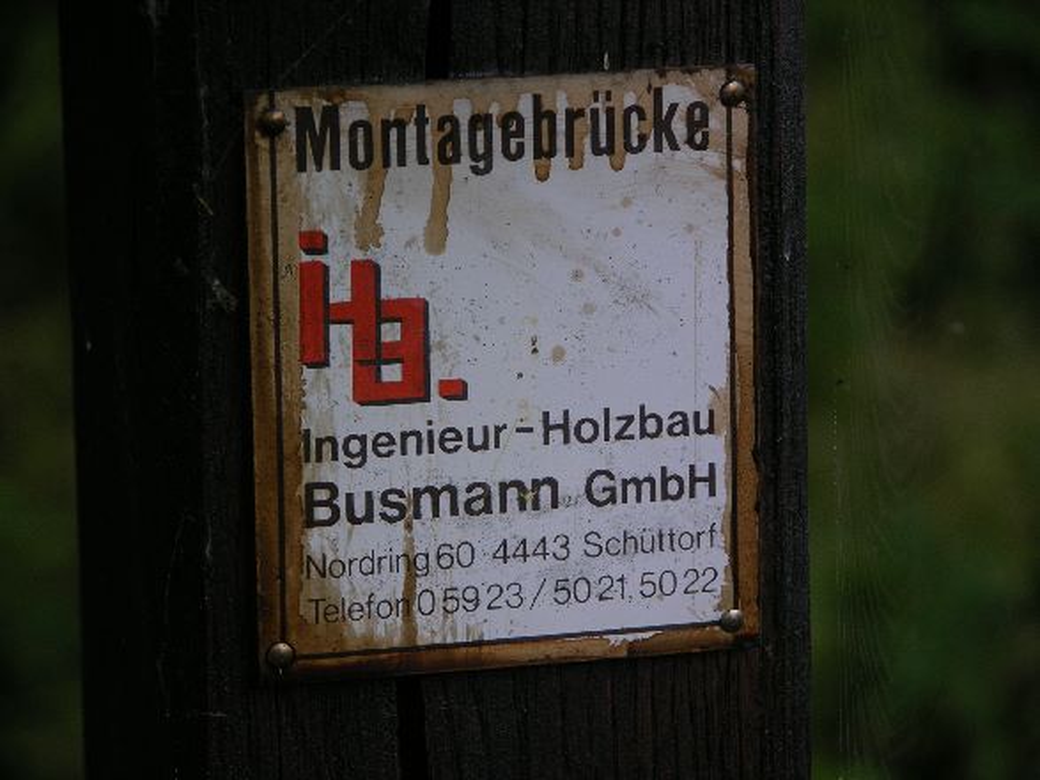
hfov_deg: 9.4
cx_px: 520
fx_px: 6308
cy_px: 390
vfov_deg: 7.1
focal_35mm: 210
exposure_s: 1/73
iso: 50
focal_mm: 52.4
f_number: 4.1
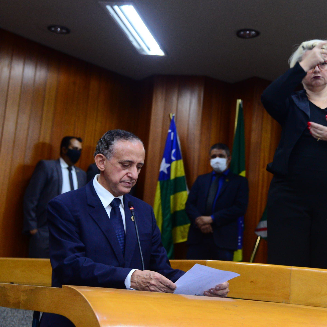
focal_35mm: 70
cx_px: 191
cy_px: 156
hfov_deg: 24.6
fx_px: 748
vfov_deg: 24.7
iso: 2000
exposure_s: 1/60
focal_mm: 52
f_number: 4.5
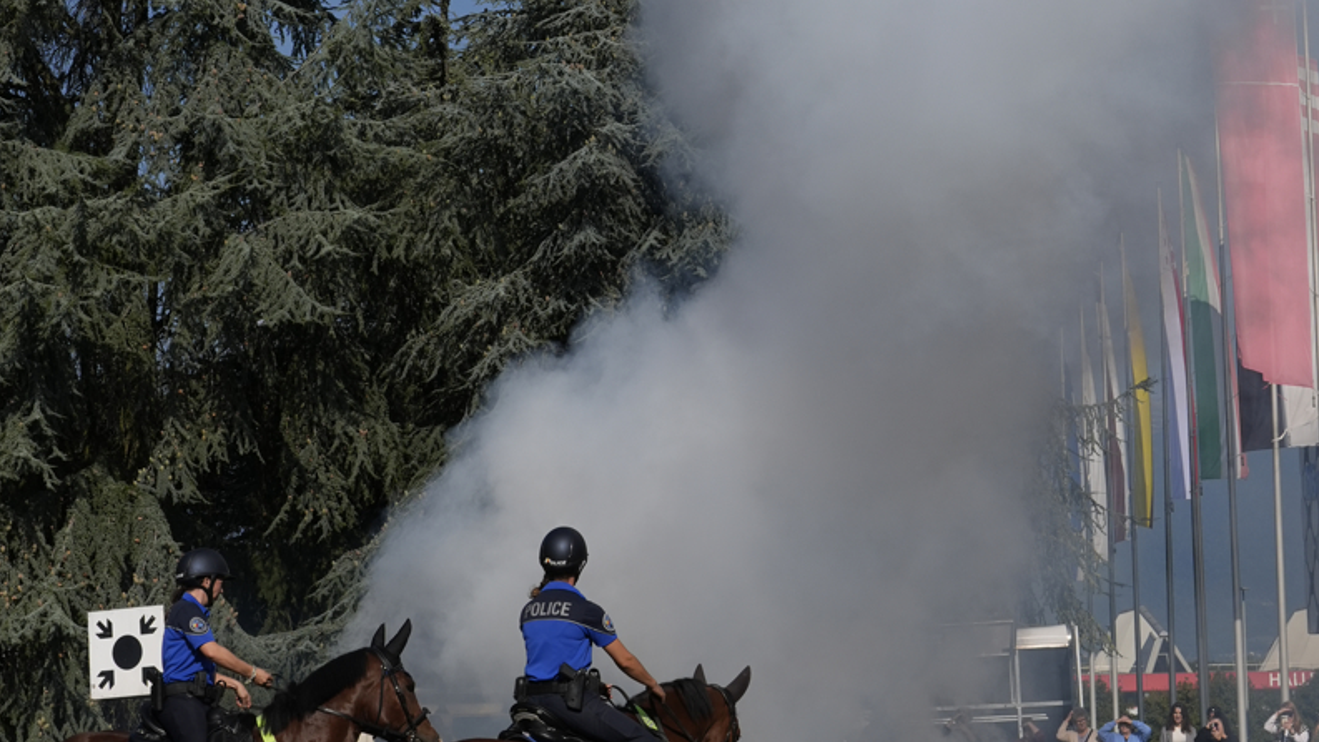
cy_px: 116
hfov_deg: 19.3
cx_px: 657
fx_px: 3882
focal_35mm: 111
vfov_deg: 10.9
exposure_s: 1/1000
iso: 400
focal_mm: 70
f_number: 13
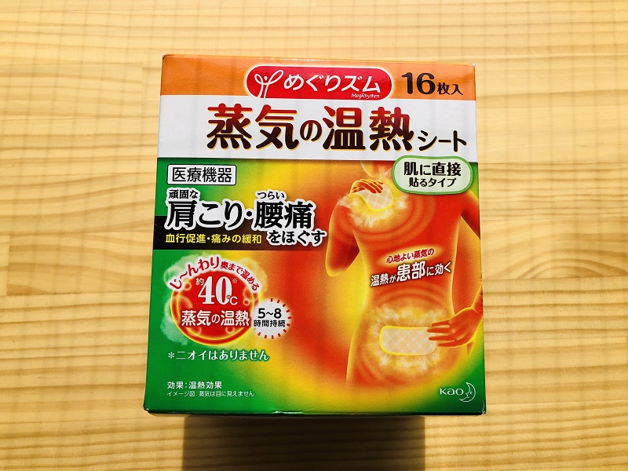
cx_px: 314
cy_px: 236
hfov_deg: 63.4
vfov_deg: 49.7
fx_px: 508
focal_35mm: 28
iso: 20
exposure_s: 1/960
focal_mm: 3.99
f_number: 1.8
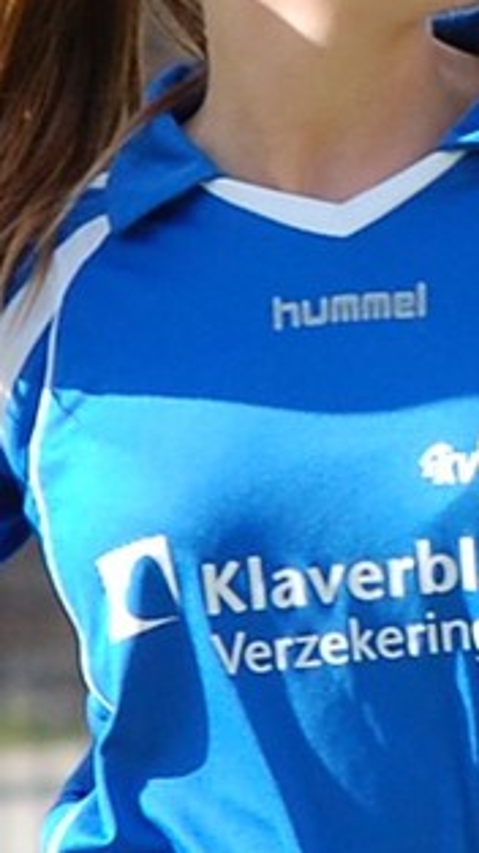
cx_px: 359
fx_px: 15668
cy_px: 605
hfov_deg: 1.8
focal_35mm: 694
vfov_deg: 3.1
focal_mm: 135
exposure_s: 1/800
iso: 400
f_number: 5
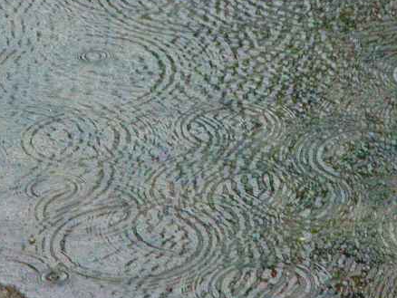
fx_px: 9387
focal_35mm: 818
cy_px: -56
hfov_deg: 2.4
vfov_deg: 1.8
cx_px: 166
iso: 800
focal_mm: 71.2
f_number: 4.2
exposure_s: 1/396
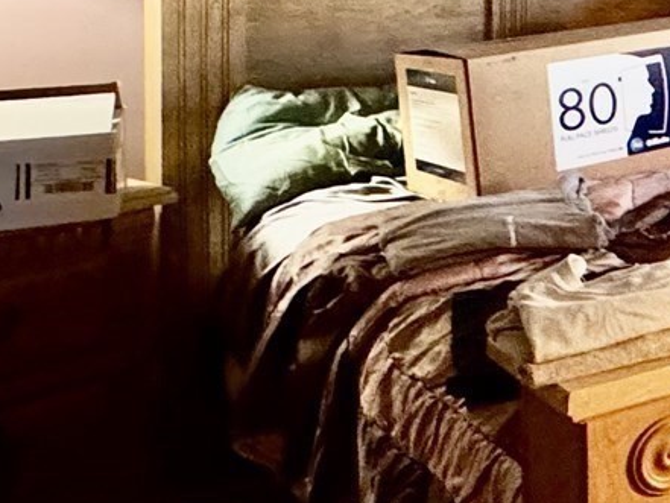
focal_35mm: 65
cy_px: -62
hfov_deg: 21.5
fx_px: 1258
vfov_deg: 21.4
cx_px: 1153
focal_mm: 2.22
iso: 800
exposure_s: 1/60
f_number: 2.2
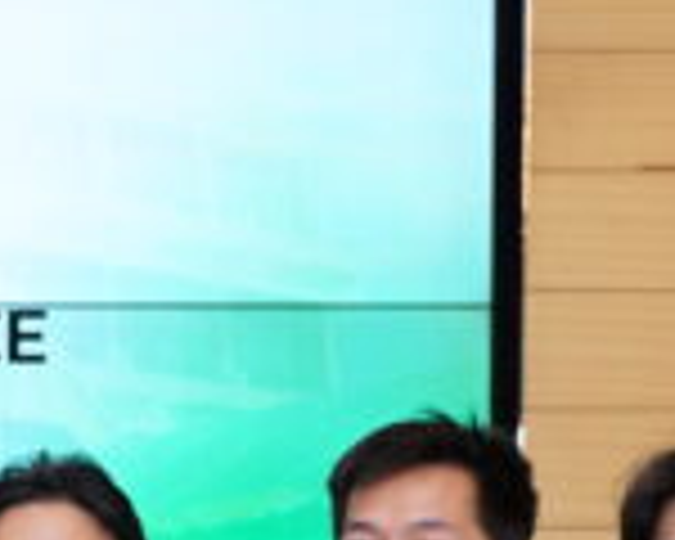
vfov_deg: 8.6
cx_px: -400
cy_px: 698
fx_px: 3556
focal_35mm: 178
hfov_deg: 10.4
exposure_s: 1/160
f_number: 5
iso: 1600
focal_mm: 37
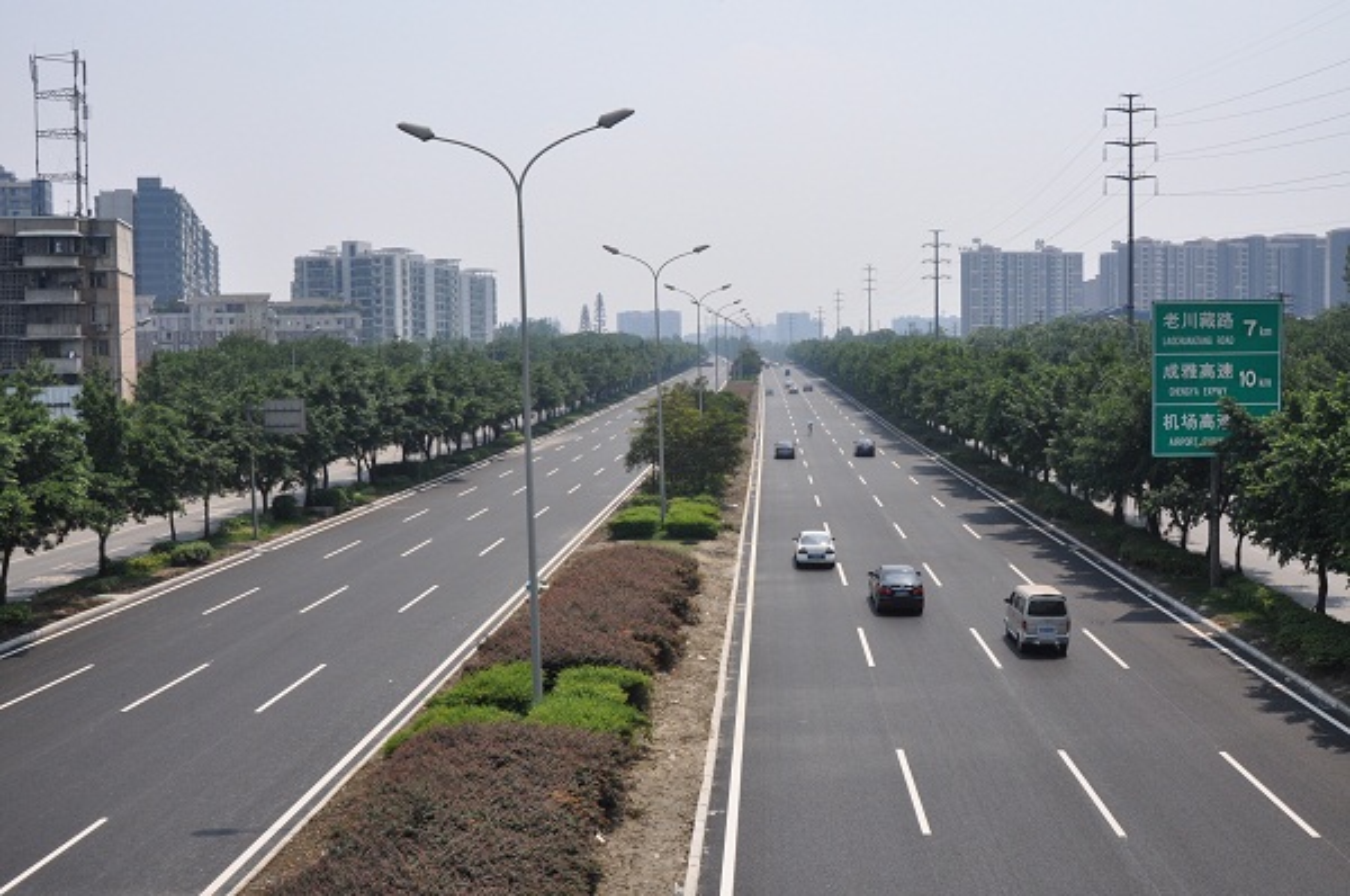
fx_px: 1348
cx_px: 675
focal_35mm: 36
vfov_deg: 36.8
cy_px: 448
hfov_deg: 53.2
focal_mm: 24
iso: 500
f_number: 13
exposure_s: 1/640
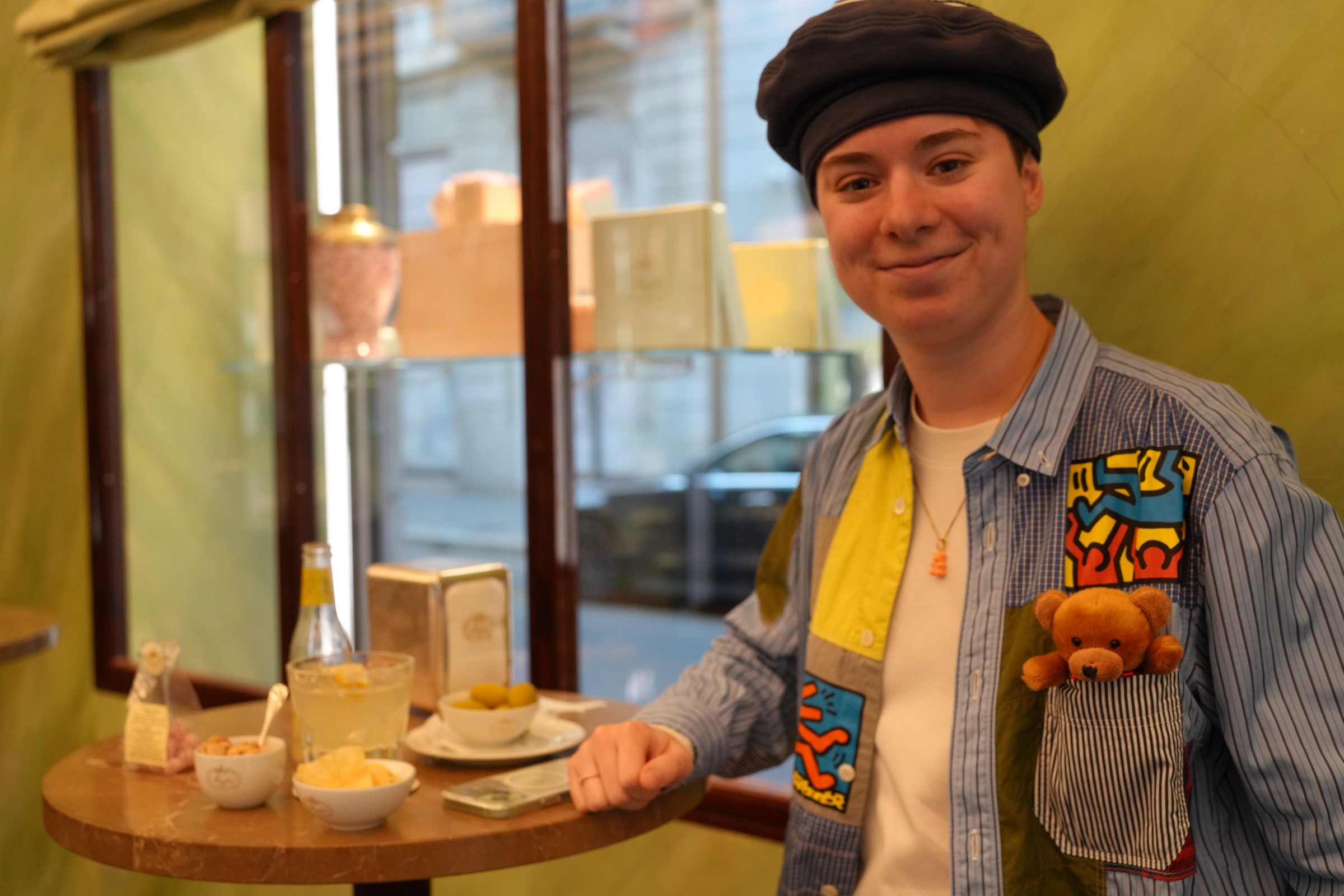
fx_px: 1493
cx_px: 672
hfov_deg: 48.5
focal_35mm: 40
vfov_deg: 33.4
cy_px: 448
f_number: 4
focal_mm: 40
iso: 1600
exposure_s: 1/160
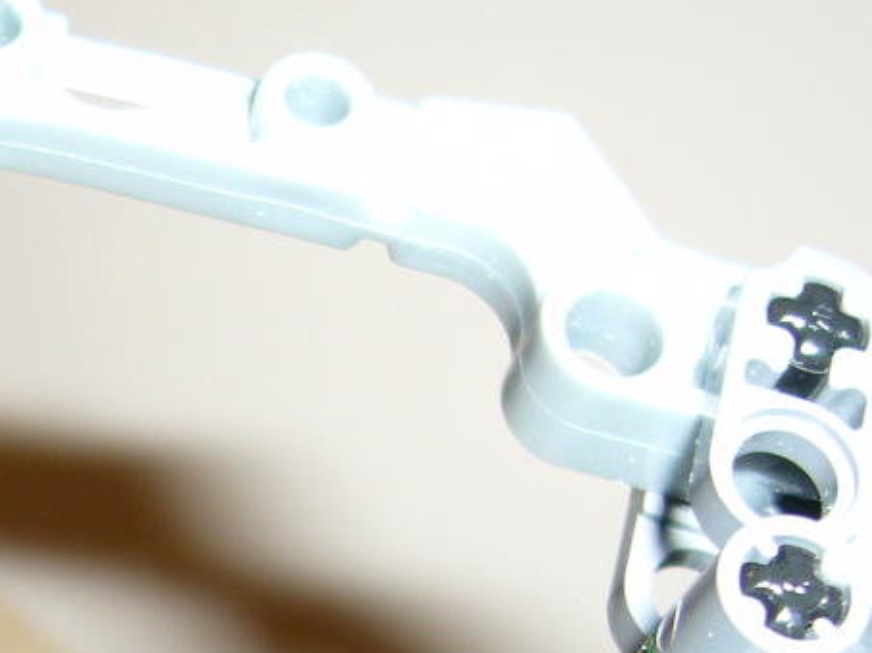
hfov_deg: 19.4
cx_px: 46
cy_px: 790
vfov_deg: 14.4
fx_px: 2492
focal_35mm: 99
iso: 100
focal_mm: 5.8
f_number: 2.8
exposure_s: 1/30
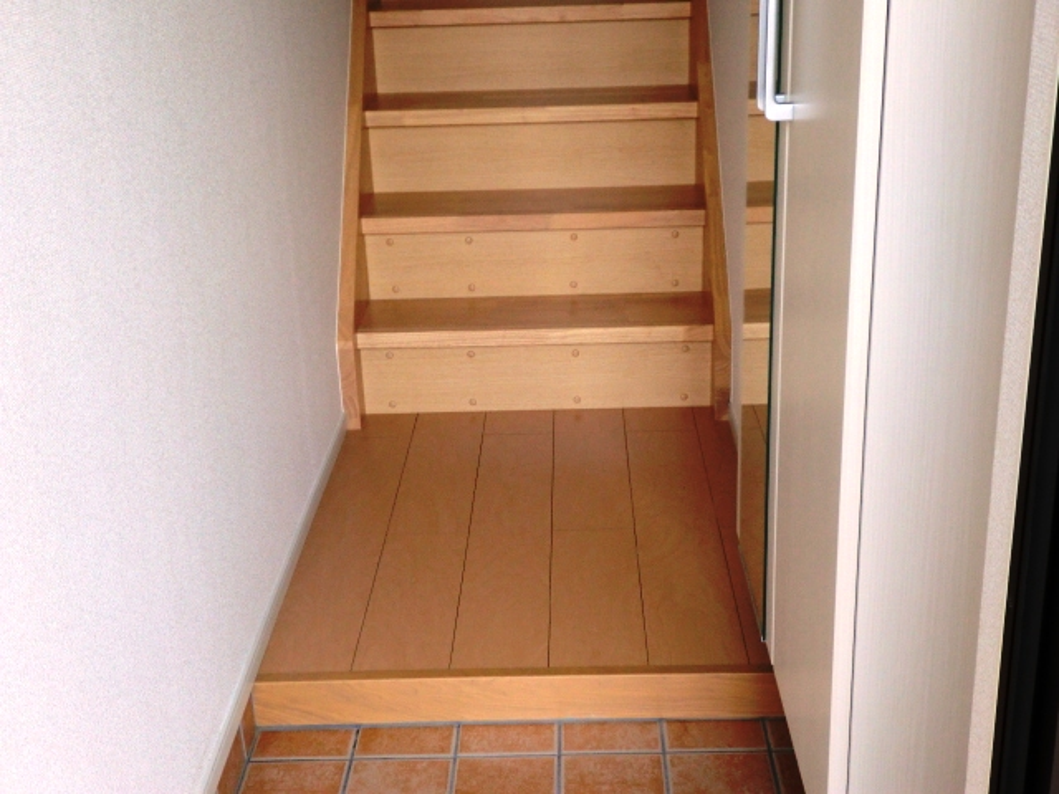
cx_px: 530
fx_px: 1377
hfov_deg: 42.1
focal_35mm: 45
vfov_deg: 32.2
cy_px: 397
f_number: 4.3
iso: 100
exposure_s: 1/60
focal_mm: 8.2
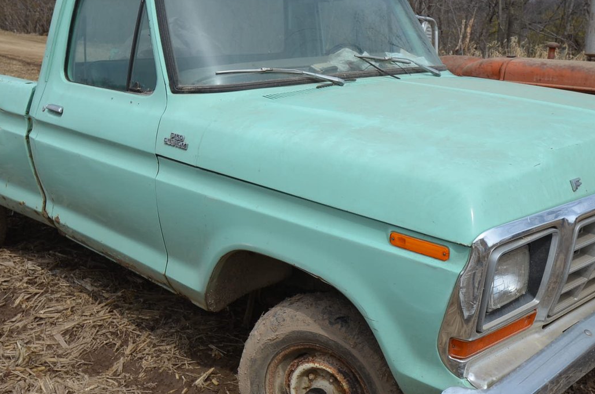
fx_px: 660
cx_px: 319
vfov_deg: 33.3
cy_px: 209
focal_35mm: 40
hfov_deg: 48.5
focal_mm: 16
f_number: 8
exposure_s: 1/250
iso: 100
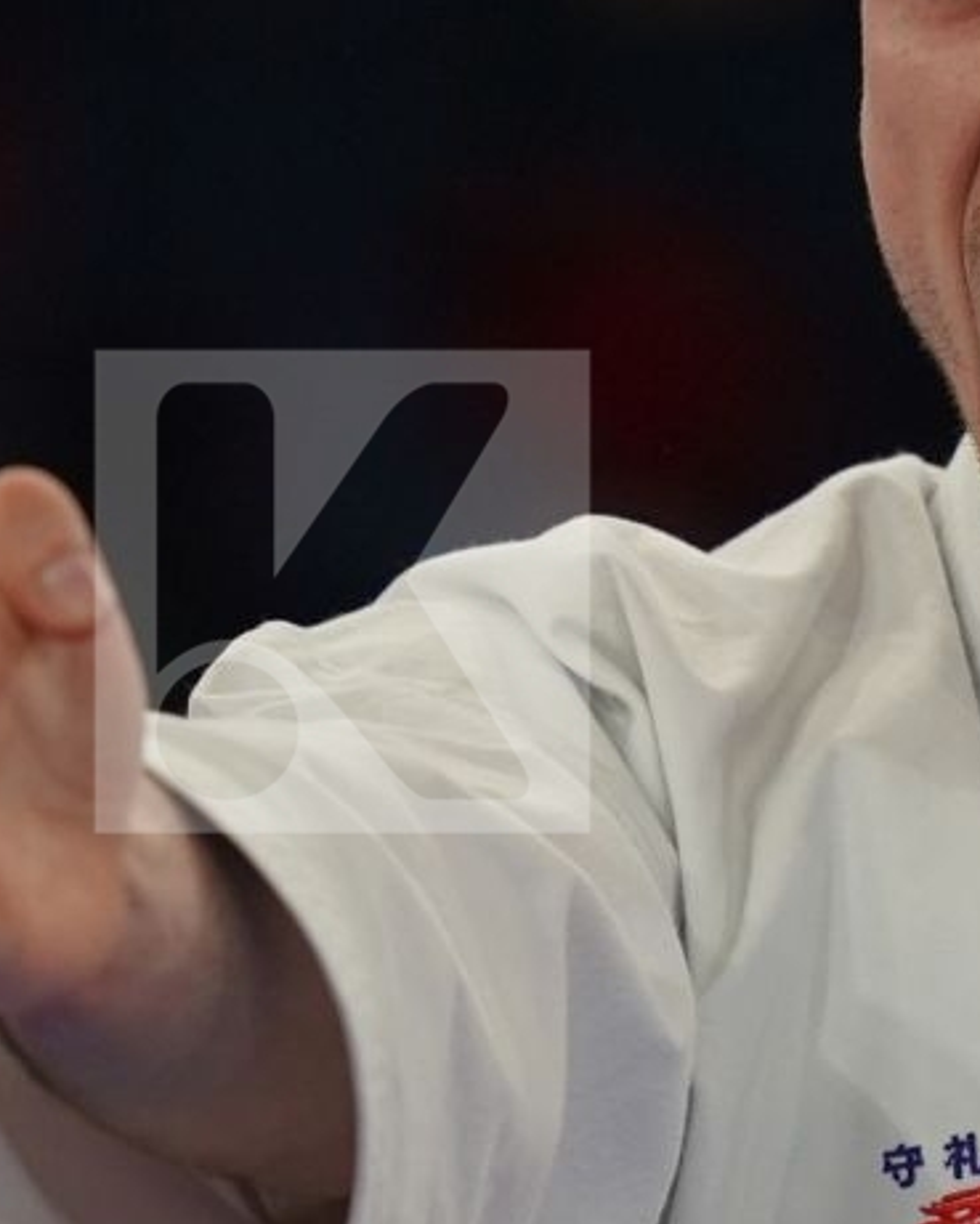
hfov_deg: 0.7
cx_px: 1243
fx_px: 79699
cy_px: 592
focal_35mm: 2199
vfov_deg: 0.9
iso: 800
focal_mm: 400
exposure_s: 1/500
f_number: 2.8
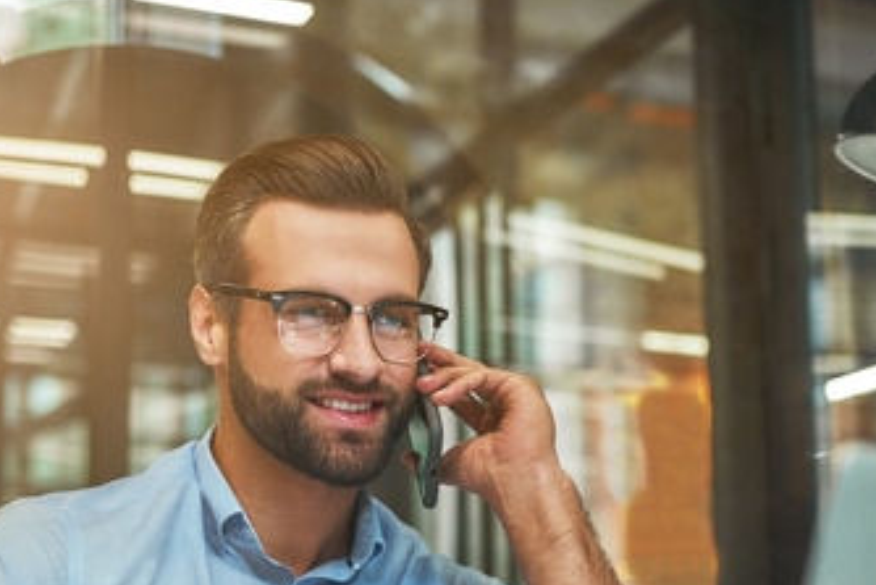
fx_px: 1631
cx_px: 488
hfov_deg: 30.0
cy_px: 526
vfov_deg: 19.9
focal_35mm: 67
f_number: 1.8
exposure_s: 1/160
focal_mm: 35
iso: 320
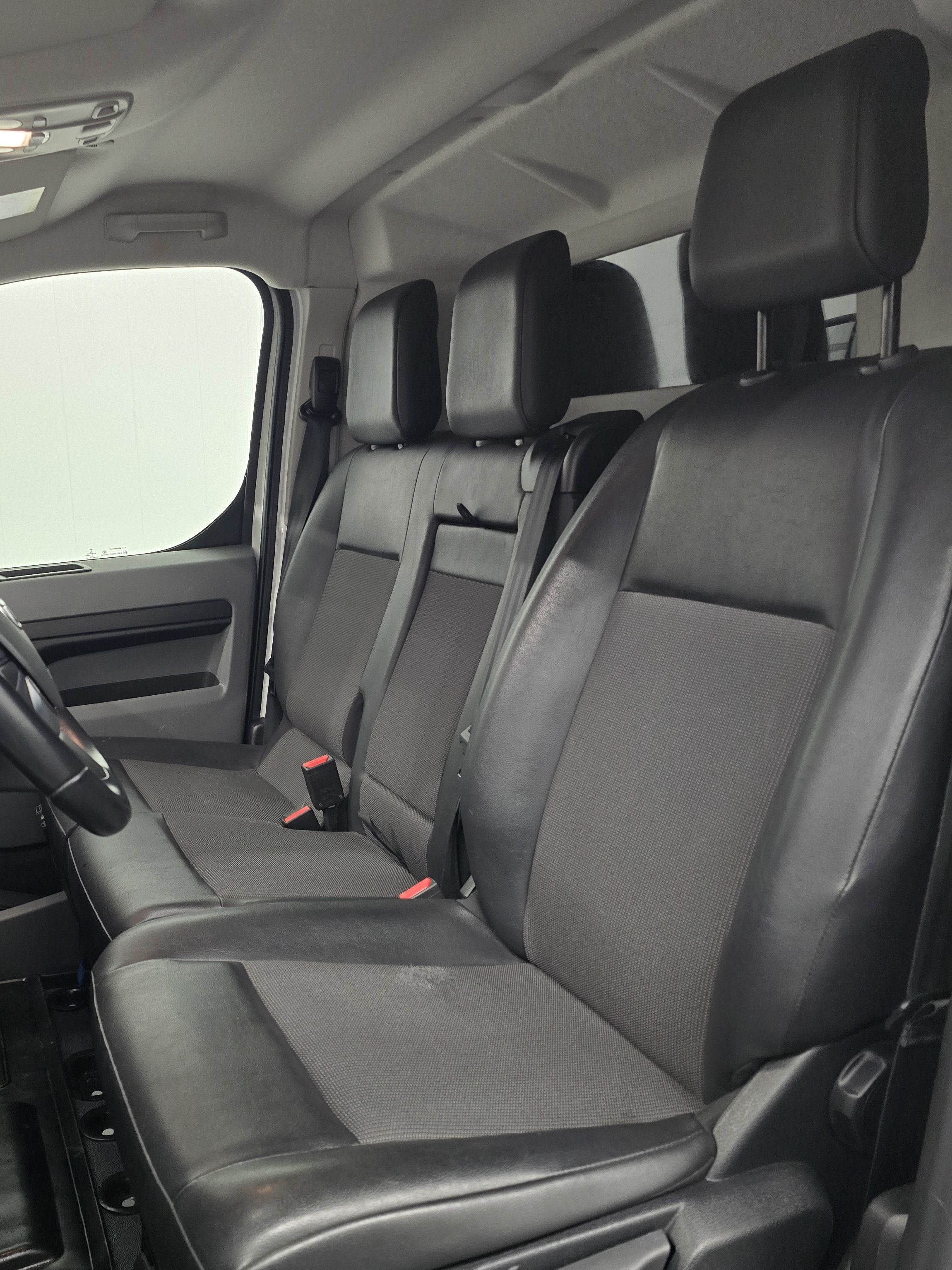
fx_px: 1100
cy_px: 723
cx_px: 333
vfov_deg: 59.7
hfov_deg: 46.2
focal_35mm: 30
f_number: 1.7
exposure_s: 1/100
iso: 1000
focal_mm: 6.3
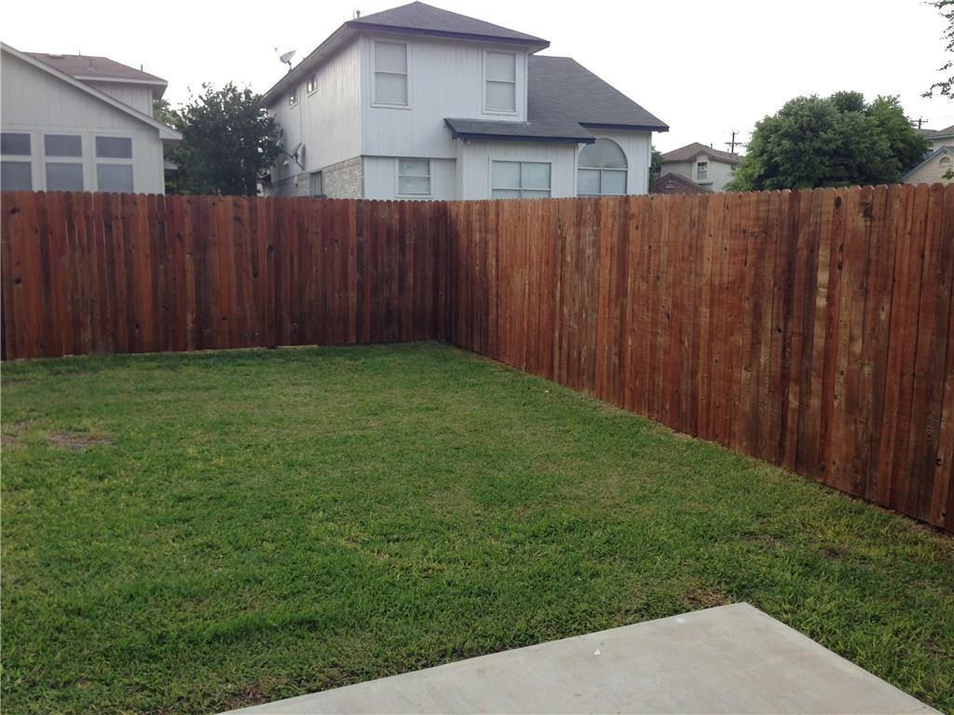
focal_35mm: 33
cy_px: 358
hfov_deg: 55.4
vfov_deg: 42.9
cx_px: 477
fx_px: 909
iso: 50
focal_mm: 4.12
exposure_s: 1/463
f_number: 2.4
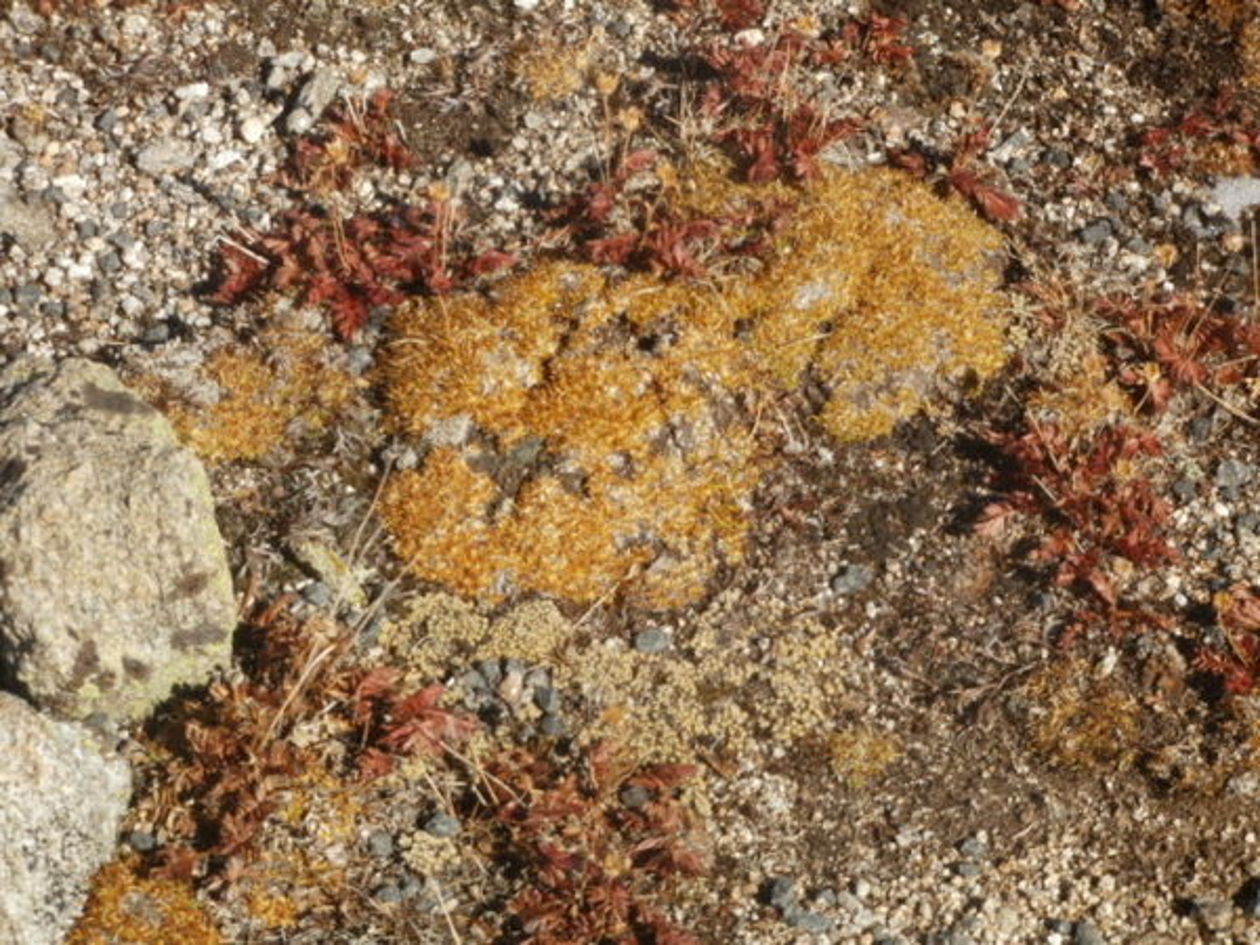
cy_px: 472
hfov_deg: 16.3
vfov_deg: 12.2
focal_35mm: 121
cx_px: 630
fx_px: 4404
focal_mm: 21.2
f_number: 8.3
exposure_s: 1/200
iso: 100
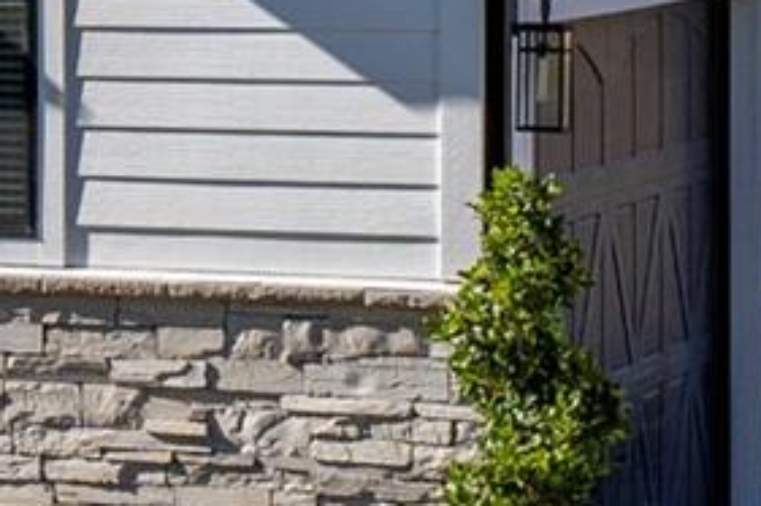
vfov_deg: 6.2
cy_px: -353
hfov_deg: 8.9
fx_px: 4627
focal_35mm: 219
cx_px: -720
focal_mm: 30
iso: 320
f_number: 7.1
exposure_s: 1/1000
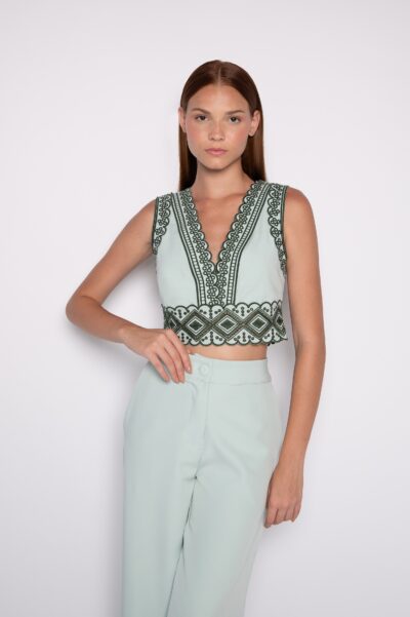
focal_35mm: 40
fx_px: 684
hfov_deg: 33.4
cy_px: 308
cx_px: 205
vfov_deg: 48.5
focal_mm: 40
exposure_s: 1/160
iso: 200
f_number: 7.1
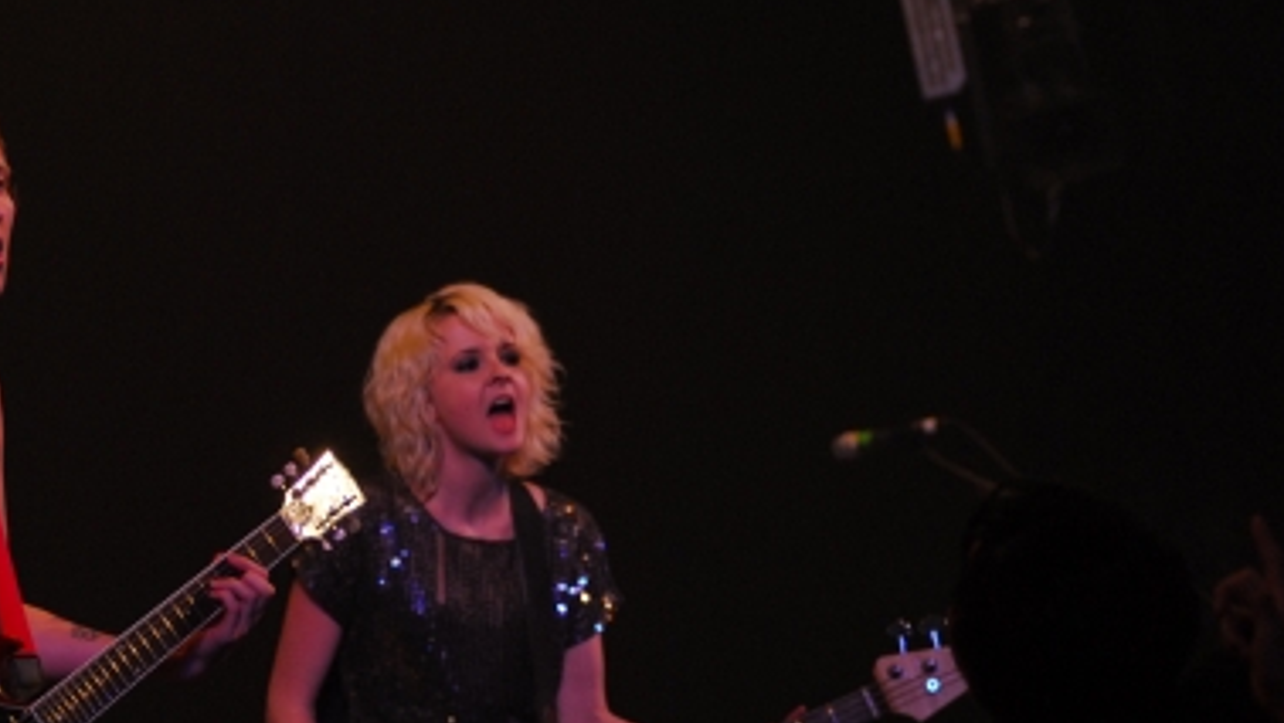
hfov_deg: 9.3
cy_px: 569
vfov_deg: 5.2
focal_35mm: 232
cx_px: 448
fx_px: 7893
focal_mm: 105
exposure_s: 1/125
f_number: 3.2
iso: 640
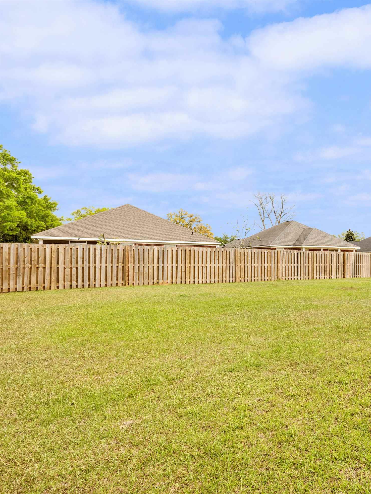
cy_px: 256
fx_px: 354
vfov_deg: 69.9
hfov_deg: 45.5
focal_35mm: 25
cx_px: 381
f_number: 11
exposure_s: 1/250
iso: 400
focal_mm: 16.5
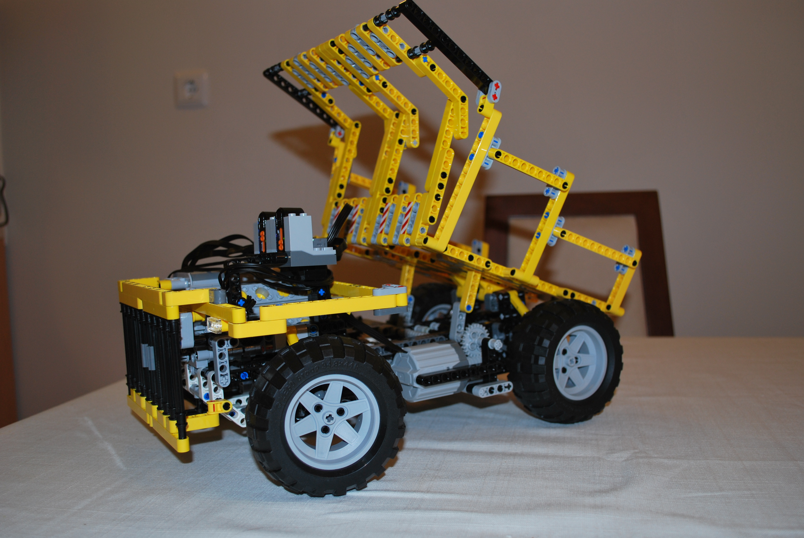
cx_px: 402
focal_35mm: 33
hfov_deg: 57.2
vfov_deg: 40.1
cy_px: 269
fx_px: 738
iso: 200
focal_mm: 22
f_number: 4
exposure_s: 1/60
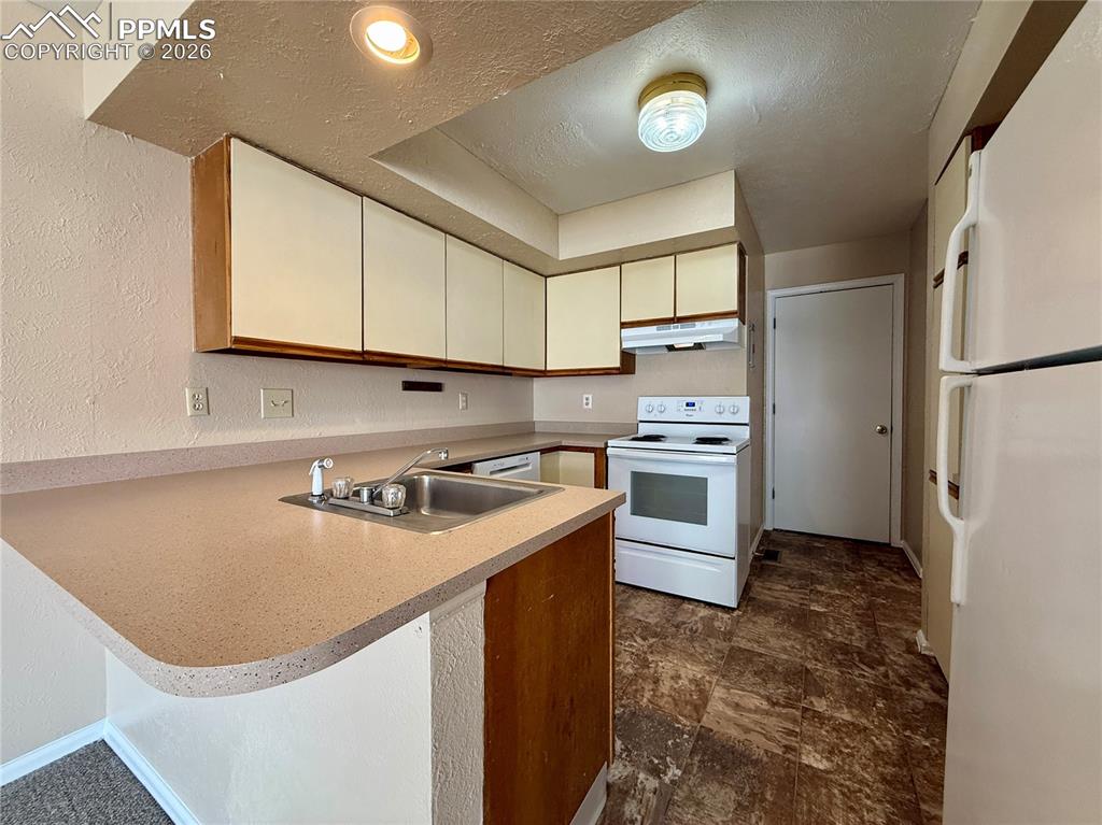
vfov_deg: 85.6
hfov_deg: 102.1
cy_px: 412
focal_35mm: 14
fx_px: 445
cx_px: 551
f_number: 2.2
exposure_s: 1/60
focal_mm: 2.22
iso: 200
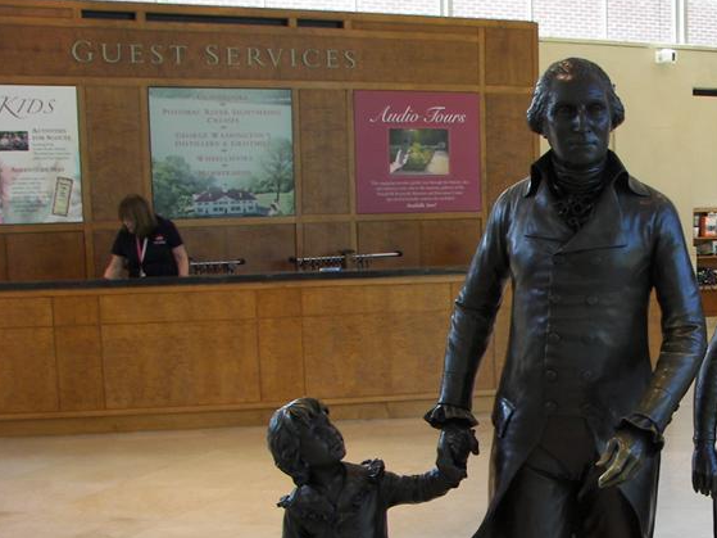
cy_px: 377
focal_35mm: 66
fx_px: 1367
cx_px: 630
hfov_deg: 28.4
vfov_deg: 22.1
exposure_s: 1/50
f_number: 2.8
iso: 64
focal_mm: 6
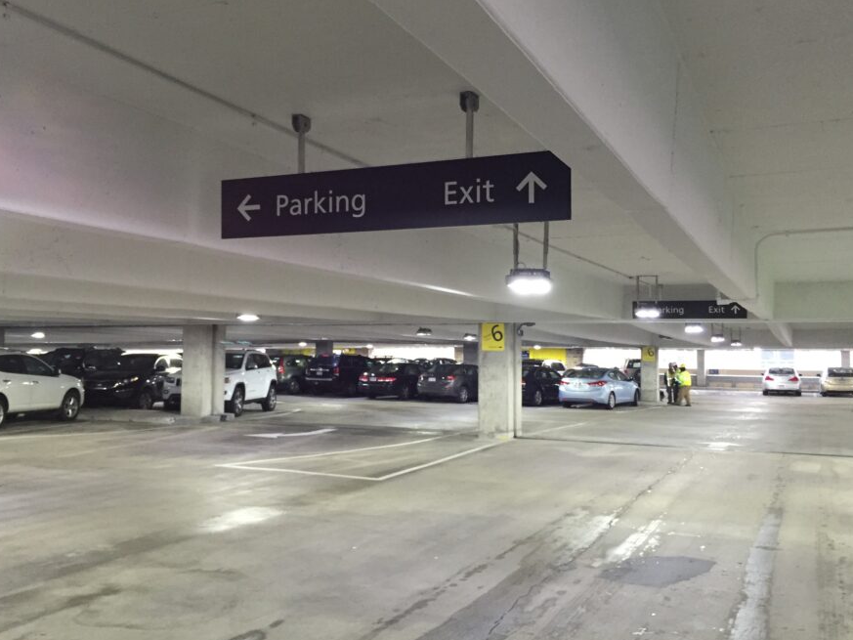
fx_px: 838
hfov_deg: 53.9
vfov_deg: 41.8
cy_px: 311
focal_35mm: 34
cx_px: 395
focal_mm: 4.15
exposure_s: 1/30
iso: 160
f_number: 2.2
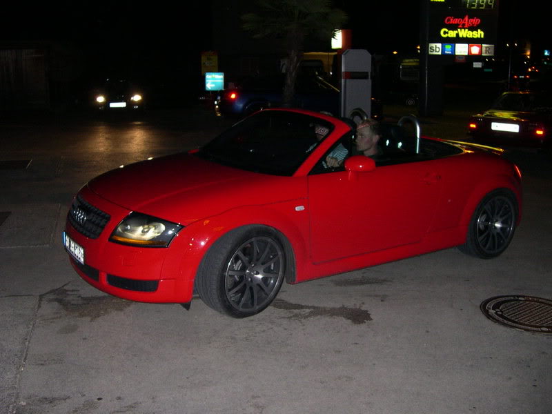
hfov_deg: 49.0
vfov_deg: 37.7
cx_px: 276
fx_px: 606
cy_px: 207
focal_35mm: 38
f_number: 2.8
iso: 400
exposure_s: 1/60
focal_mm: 8
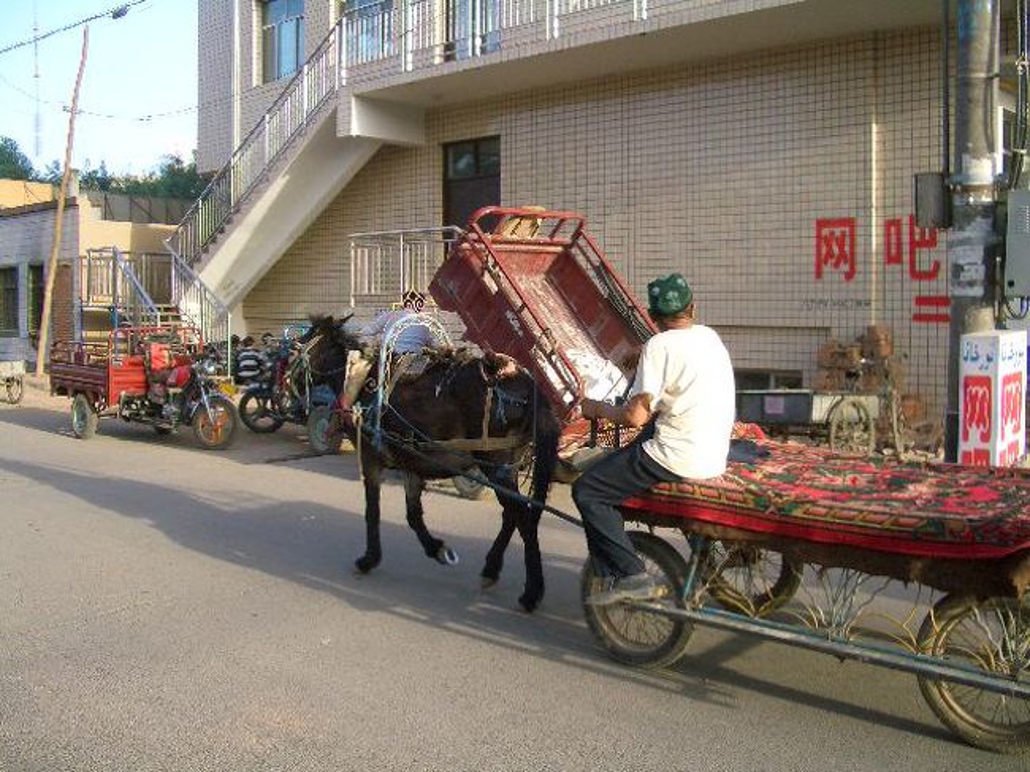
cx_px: 515
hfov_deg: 52.6
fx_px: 1041
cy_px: 386
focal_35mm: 35
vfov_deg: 40.7
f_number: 2.6
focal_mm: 5.8
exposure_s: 1/250
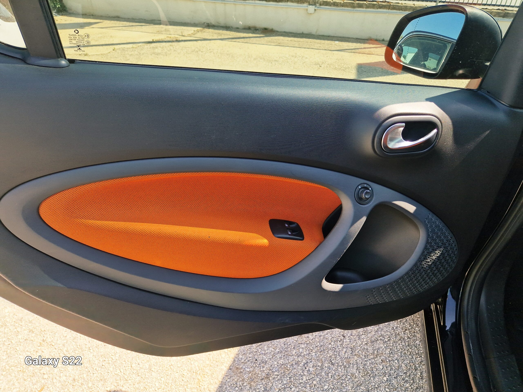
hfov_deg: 73.9
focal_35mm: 23
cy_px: 196
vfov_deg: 58.9
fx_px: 347
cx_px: 262
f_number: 1.8
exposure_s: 1/427
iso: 50
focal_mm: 5.4
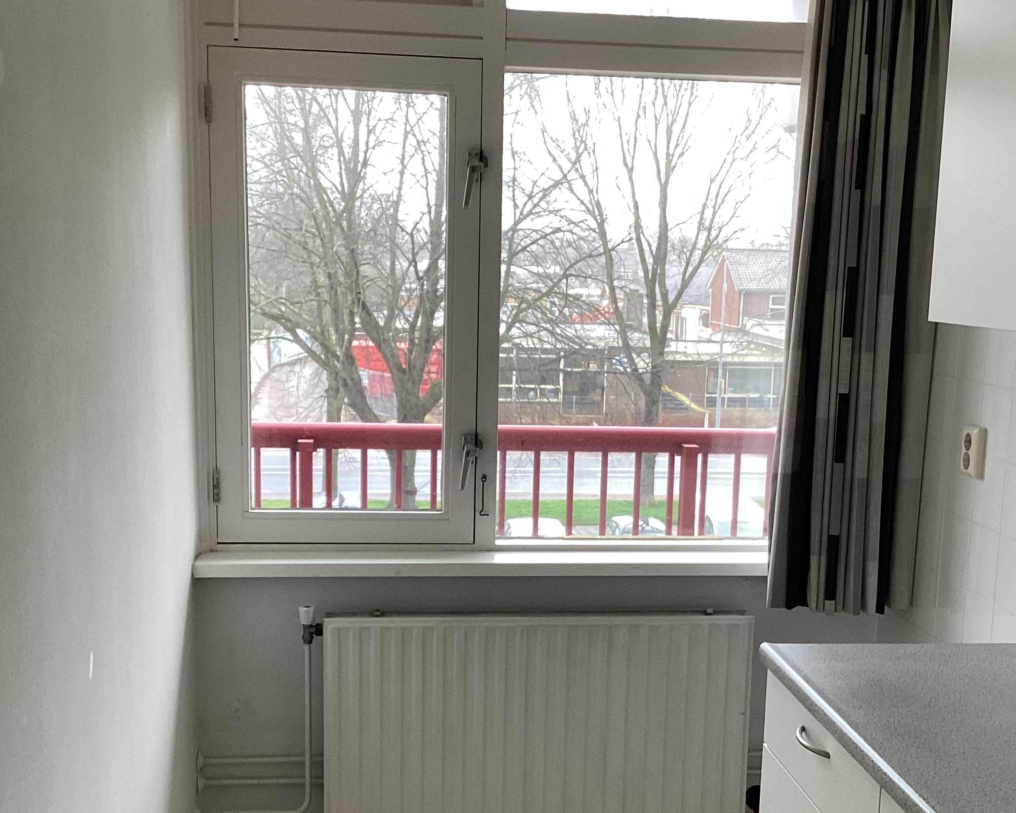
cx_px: 569
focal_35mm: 48
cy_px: 531
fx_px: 1443
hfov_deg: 38.7
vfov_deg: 31.2
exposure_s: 1/100
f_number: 2.4
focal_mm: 3.3
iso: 80
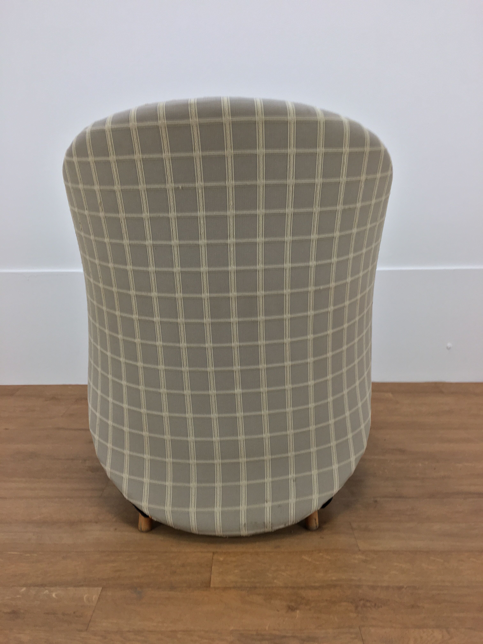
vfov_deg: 61.7
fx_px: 540
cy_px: 322
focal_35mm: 29
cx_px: 242
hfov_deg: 48.2
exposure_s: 1/33
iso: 32
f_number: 2.2
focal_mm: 4.15
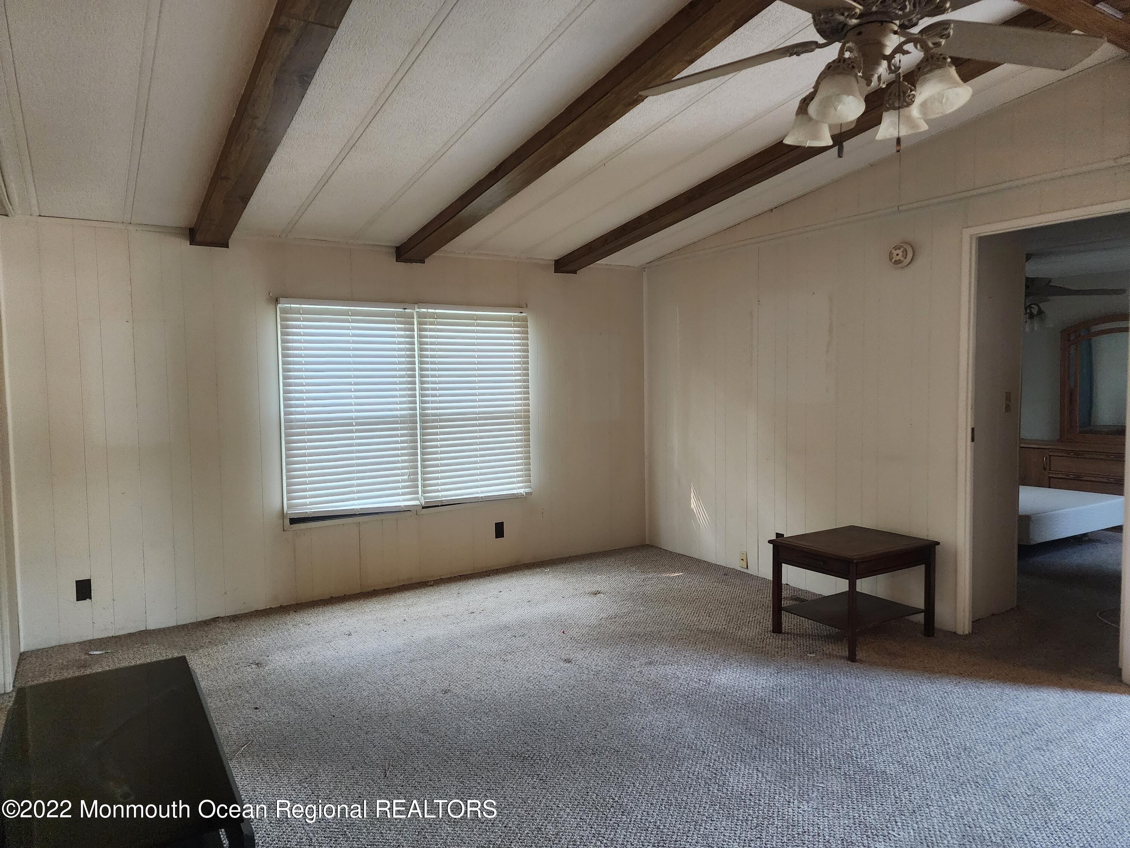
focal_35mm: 23
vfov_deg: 58.9
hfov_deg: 73.9
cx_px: 565
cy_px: 424
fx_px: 751
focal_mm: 6.4
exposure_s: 1/120
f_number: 1.8
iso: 640
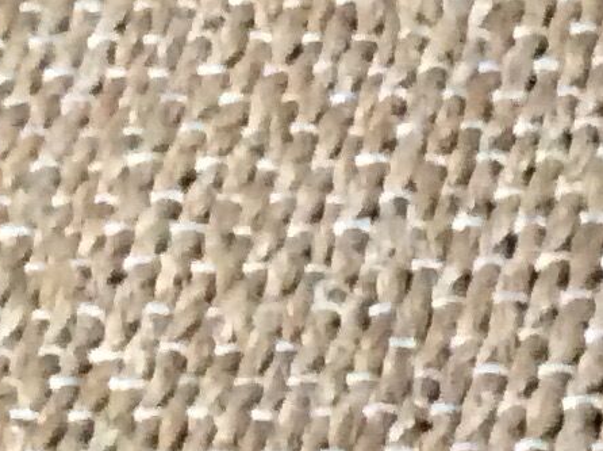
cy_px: 790
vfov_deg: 7.7
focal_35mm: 186
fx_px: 3235
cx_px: 1667
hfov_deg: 9.1
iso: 400
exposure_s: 1/17
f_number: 2.4
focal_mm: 3.3
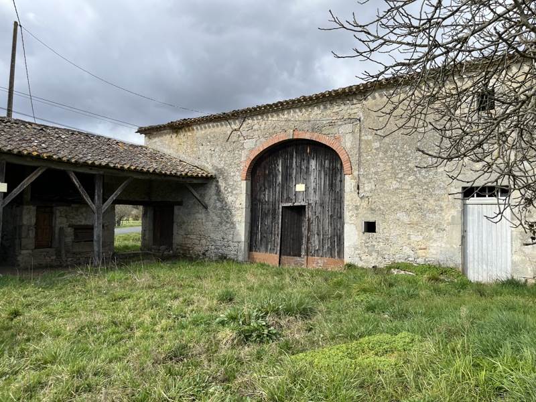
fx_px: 403
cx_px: 268
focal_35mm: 26
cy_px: 201
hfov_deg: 67.3
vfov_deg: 53.1
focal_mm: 5.1
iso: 50
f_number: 1.6
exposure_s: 1/2101
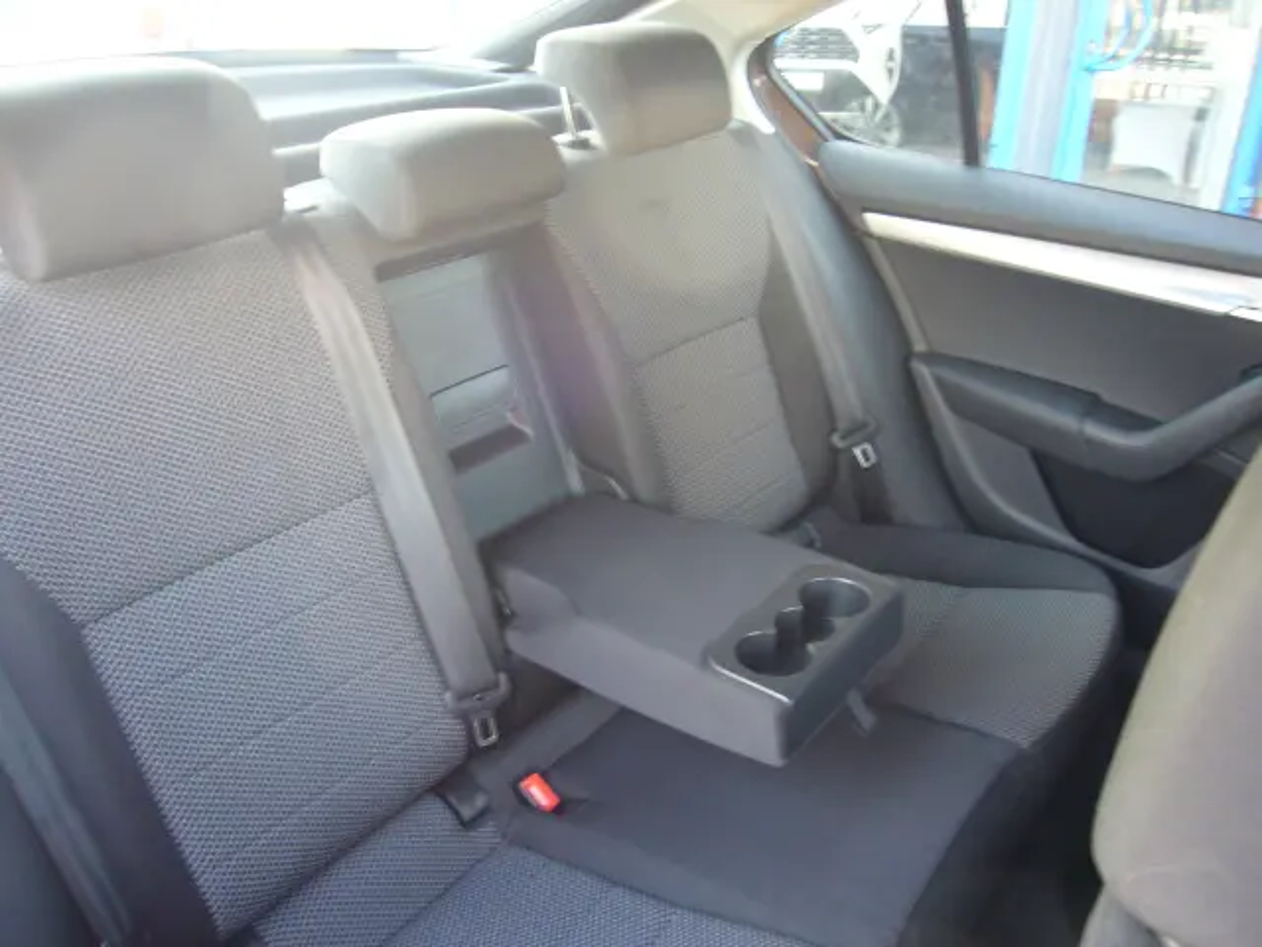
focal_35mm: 28
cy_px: 474
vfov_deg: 49.7
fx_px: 1021
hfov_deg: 63.4
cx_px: 631
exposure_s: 1/15
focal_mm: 4.6
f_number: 2.8
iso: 160
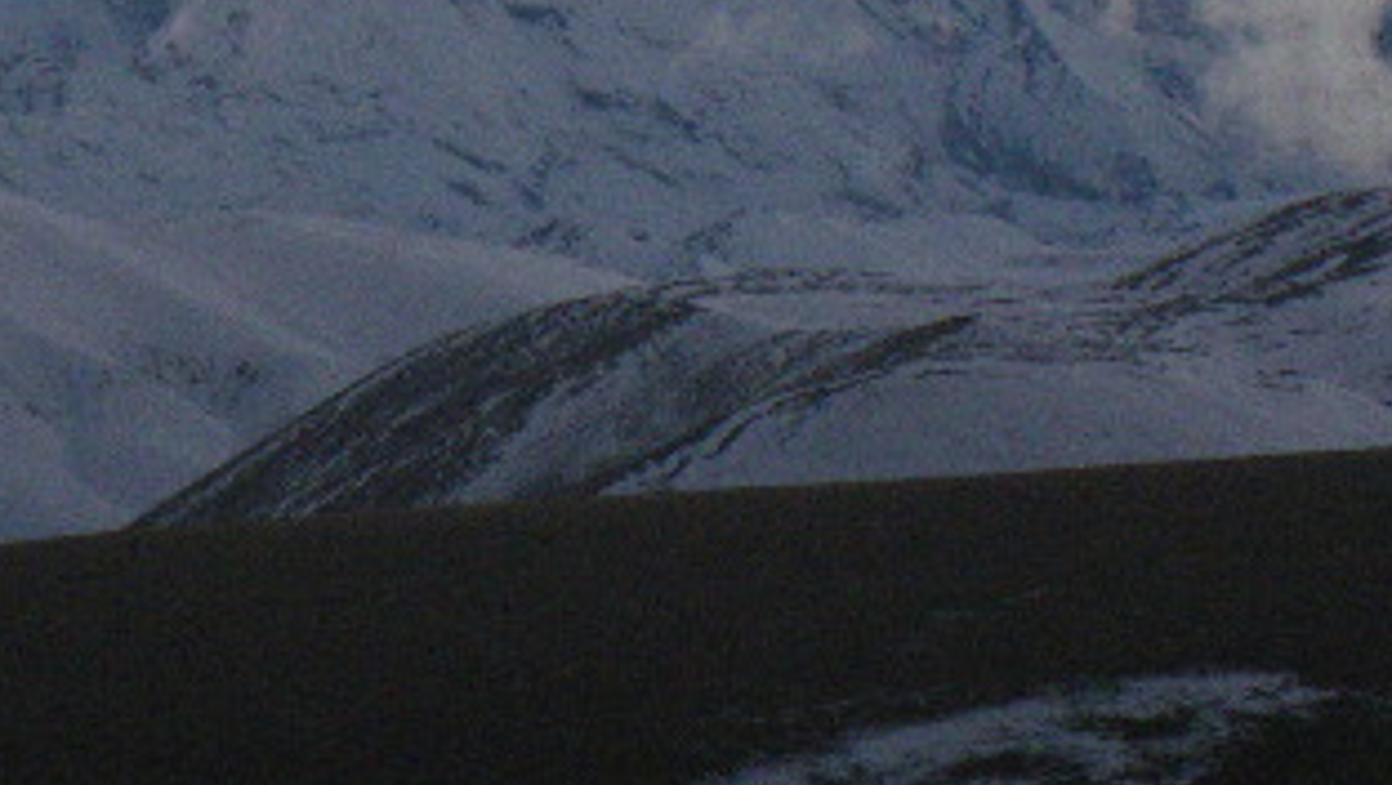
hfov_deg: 5.5
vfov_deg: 3.1
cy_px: -120
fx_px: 14442
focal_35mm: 391
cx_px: 348
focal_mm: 25
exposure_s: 1/250
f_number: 5.5
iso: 320
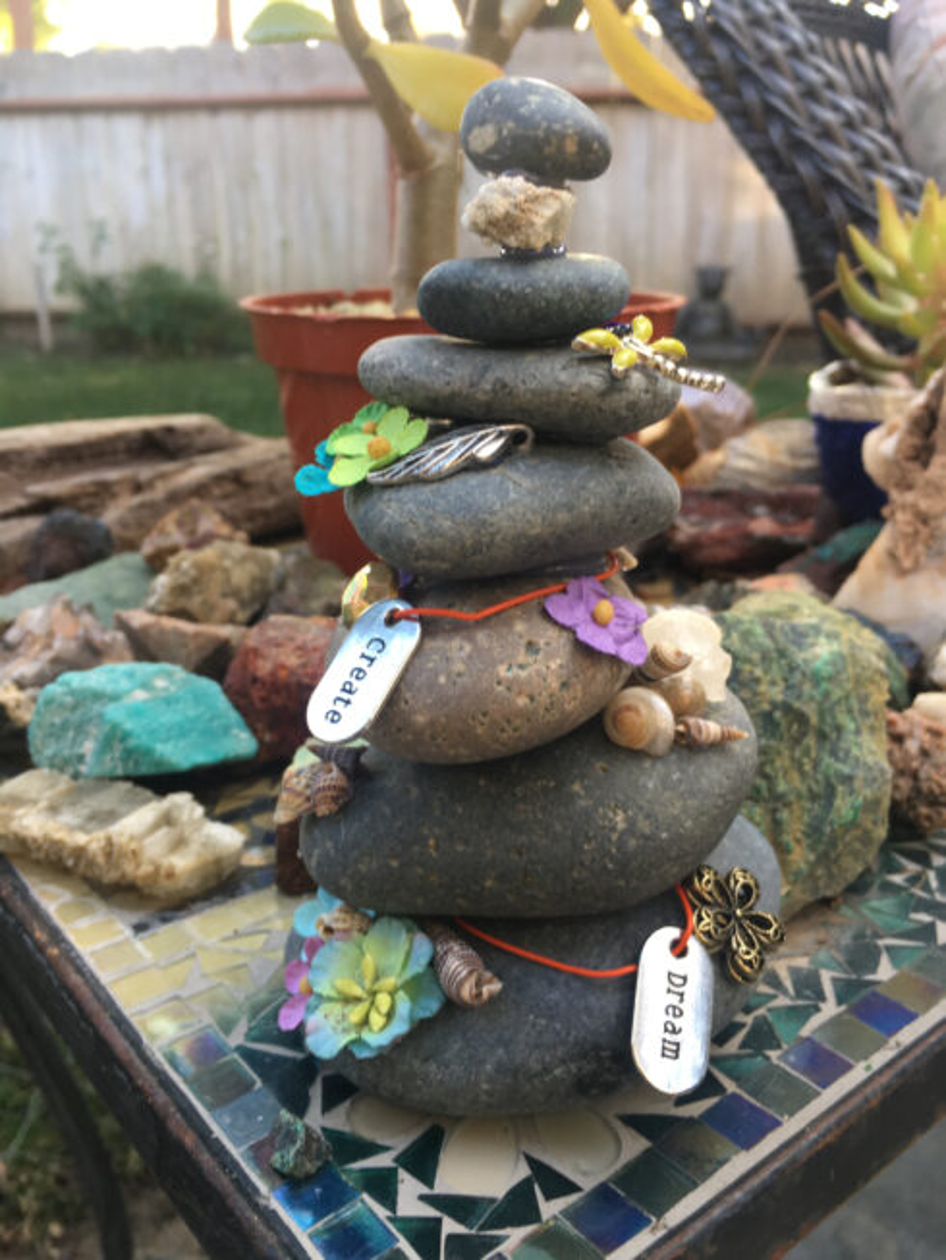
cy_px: 630
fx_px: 1056
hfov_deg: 48.2
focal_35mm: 29
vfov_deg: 61.7
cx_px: 473
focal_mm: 4.15
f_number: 2.2
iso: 32
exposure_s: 1/60
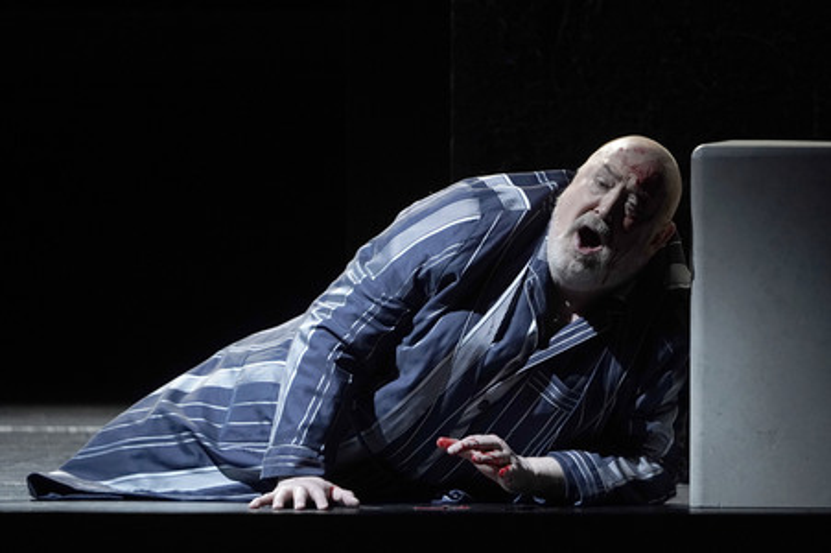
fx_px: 11371
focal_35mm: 493
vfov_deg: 2.8
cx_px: 416
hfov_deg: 4.2
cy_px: 276
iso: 4000
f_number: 6.3
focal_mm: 493
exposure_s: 1/125
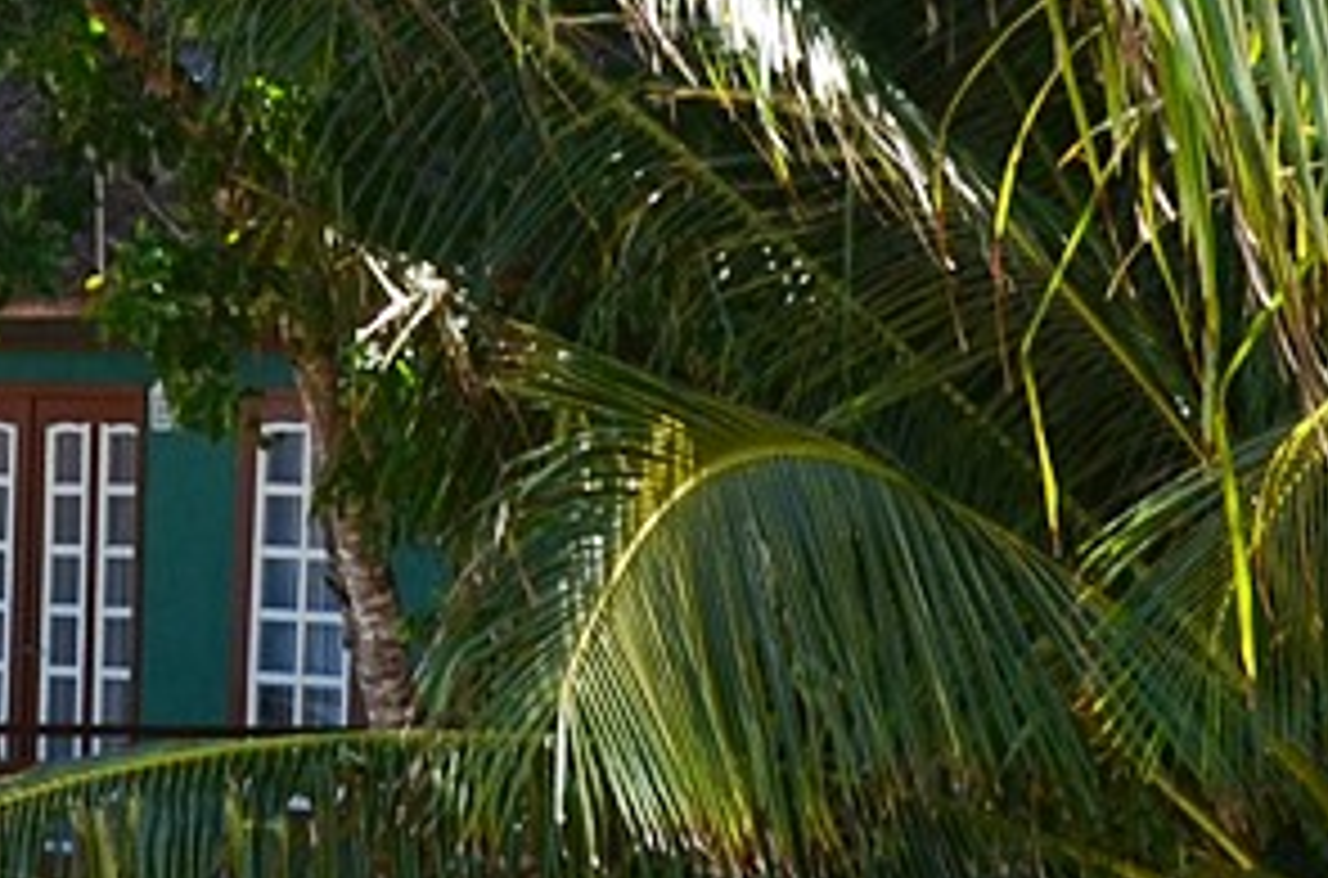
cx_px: 286
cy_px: 189
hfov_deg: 10.3
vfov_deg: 6.9
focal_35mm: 199
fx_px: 7321
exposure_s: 1/80
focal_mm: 24
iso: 200
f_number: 10
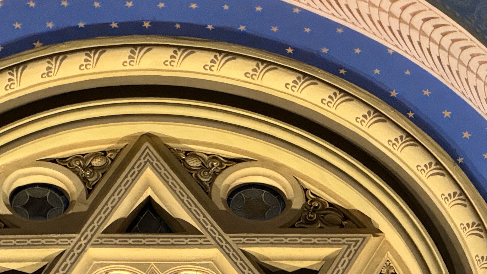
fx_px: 3163
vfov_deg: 4.9
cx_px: 144
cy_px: 311
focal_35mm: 245
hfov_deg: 8.8
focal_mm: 15.66
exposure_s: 1/25
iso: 1000
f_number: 2.8
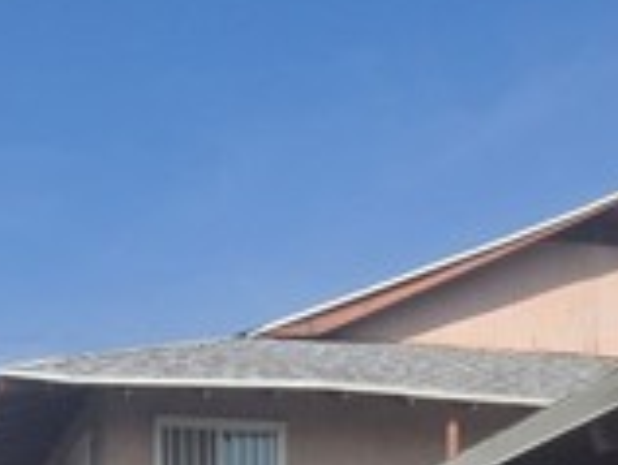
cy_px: 754
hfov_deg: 21.1
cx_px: 289
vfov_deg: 14.5
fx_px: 1663
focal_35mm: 93
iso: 25
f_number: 1.8
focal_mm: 5.4
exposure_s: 1/1978
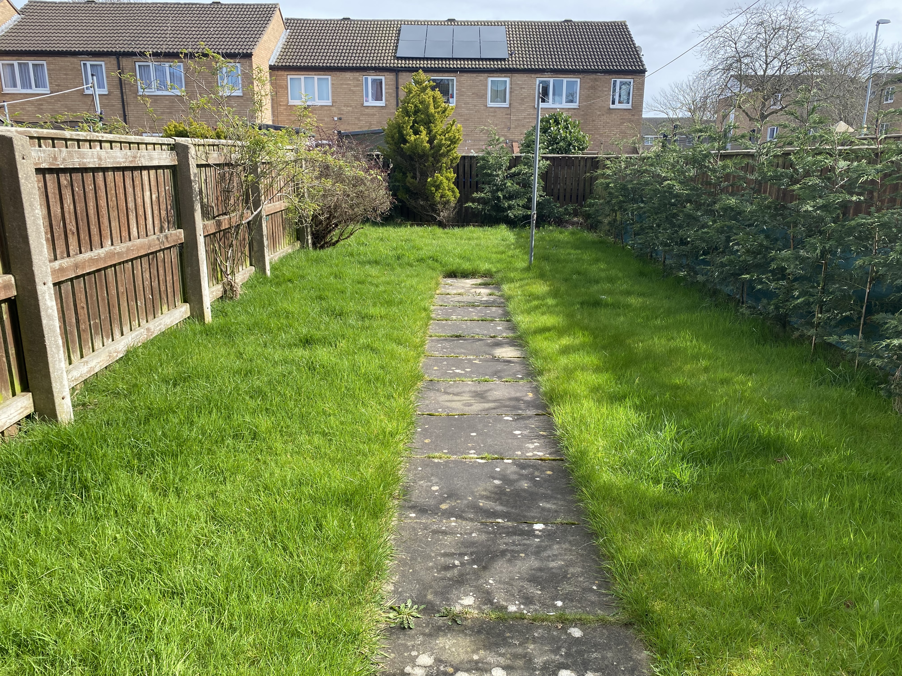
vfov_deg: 53.1
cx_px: 451
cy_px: 338
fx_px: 677
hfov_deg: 67.3
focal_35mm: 26
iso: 32
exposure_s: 1/912
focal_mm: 4.25
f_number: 1.8
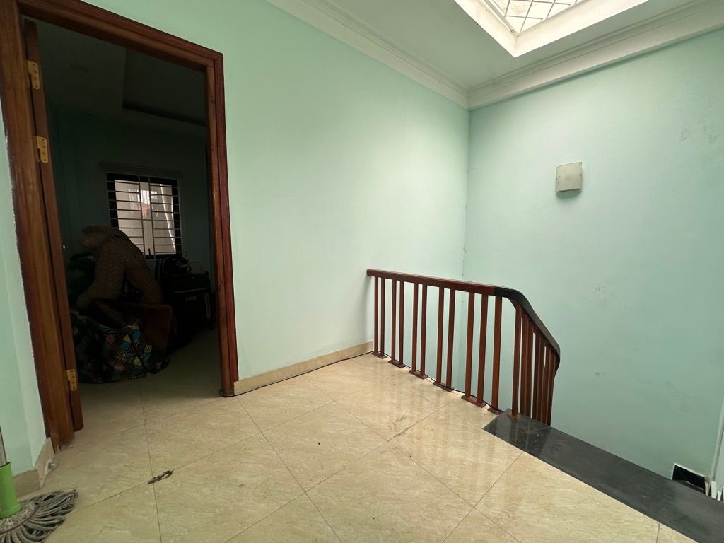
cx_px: 362
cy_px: 272
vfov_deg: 85.7
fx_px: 293
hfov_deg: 102.1
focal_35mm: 14
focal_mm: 2.22
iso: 40
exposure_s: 1/148
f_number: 2.2
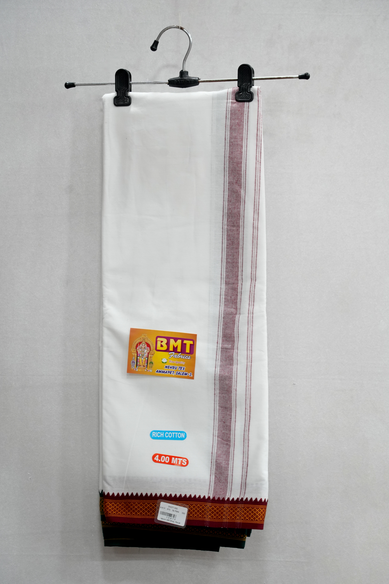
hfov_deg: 13.0
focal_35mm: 105
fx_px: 1702
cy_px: 292
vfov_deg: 19.5
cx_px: 194
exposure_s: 1/60
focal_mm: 105
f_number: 5.6
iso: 1250
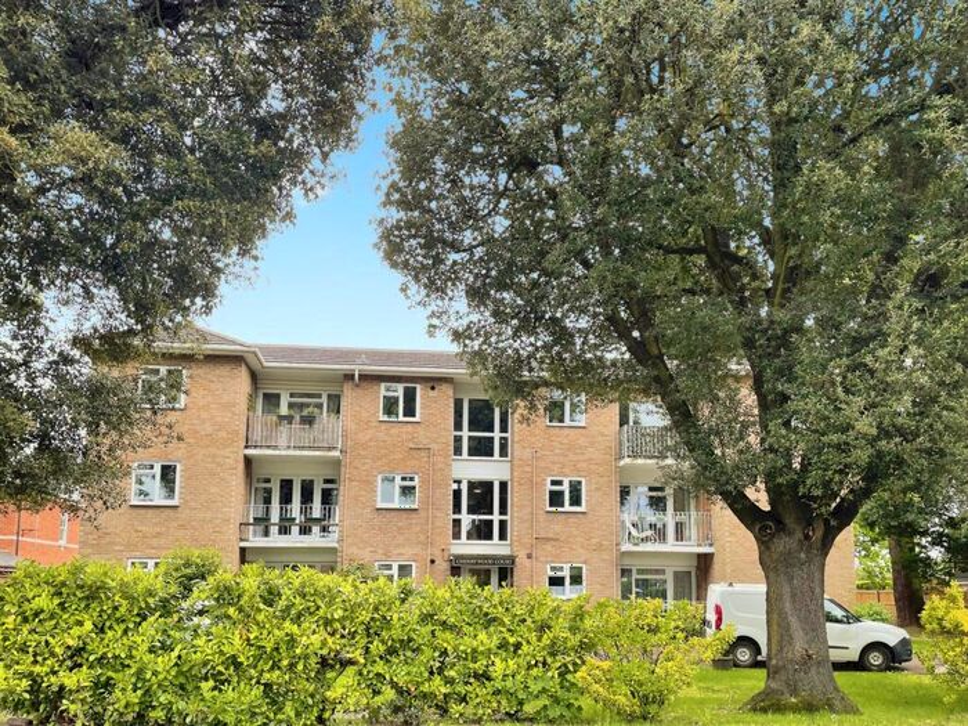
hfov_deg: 67.3
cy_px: 363
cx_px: 484
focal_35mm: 26
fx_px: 727
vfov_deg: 53.1
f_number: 1.6
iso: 32
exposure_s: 1/367
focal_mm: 4.2
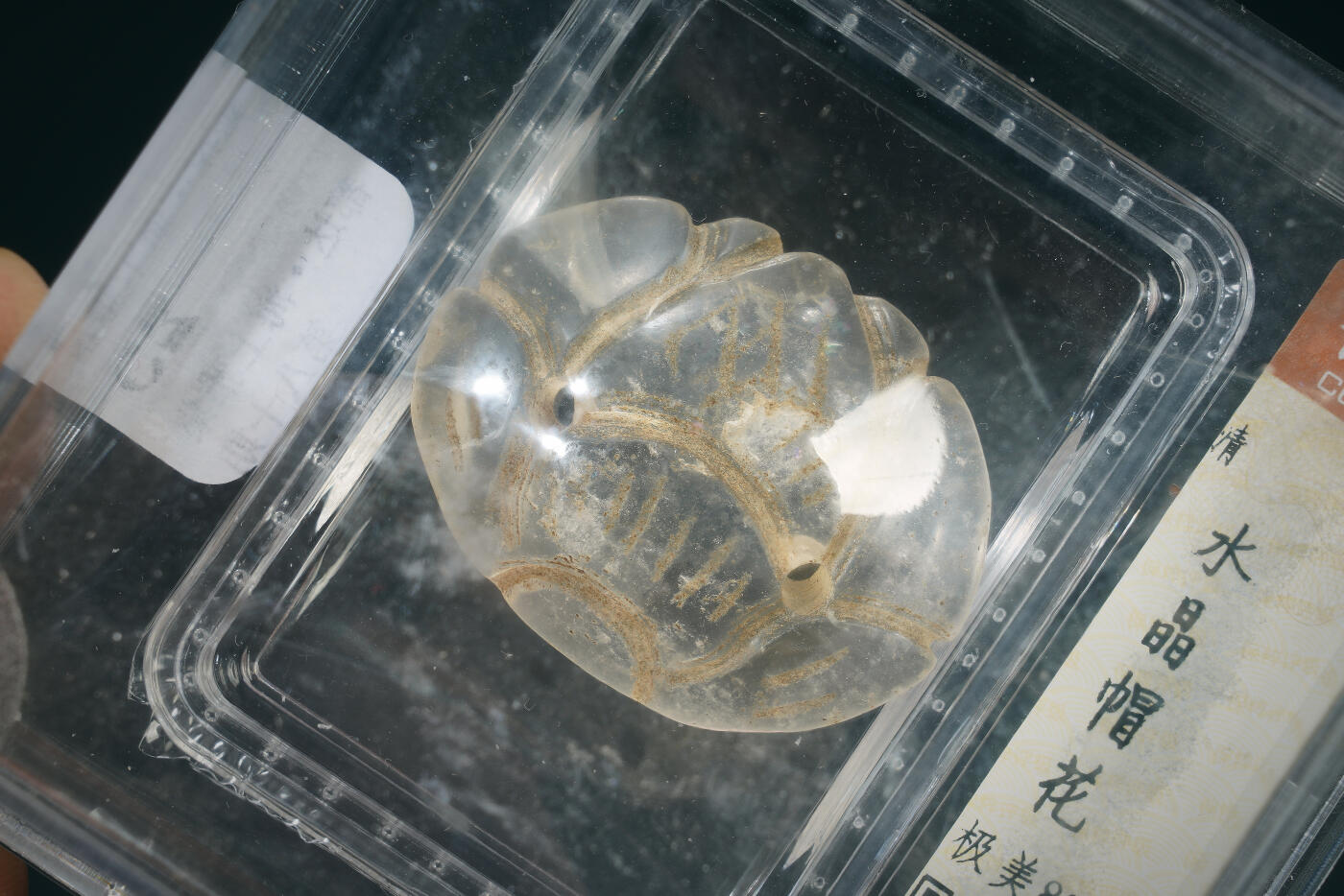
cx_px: 672
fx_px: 5862
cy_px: 448
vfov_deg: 8.7
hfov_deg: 13.1
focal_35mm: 157
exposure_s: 1/160
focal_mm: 105
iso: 100
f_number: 18
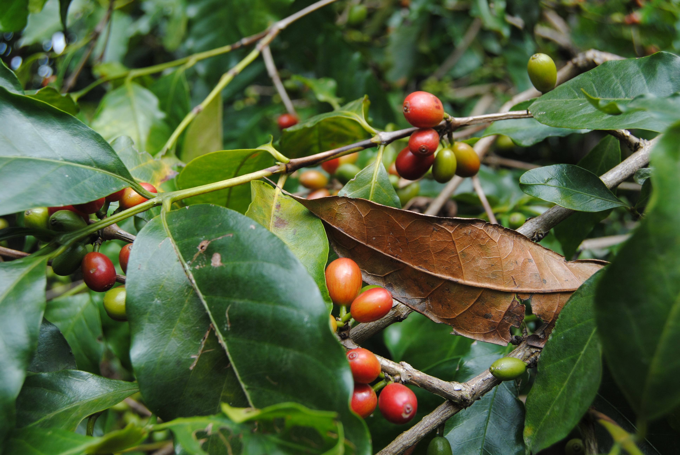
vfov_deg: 29.9
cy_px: 228
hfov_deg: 43.6
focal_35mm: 45
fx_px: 851
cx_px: 340
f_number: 5.6
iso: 125
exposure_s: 1/125
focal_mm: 30
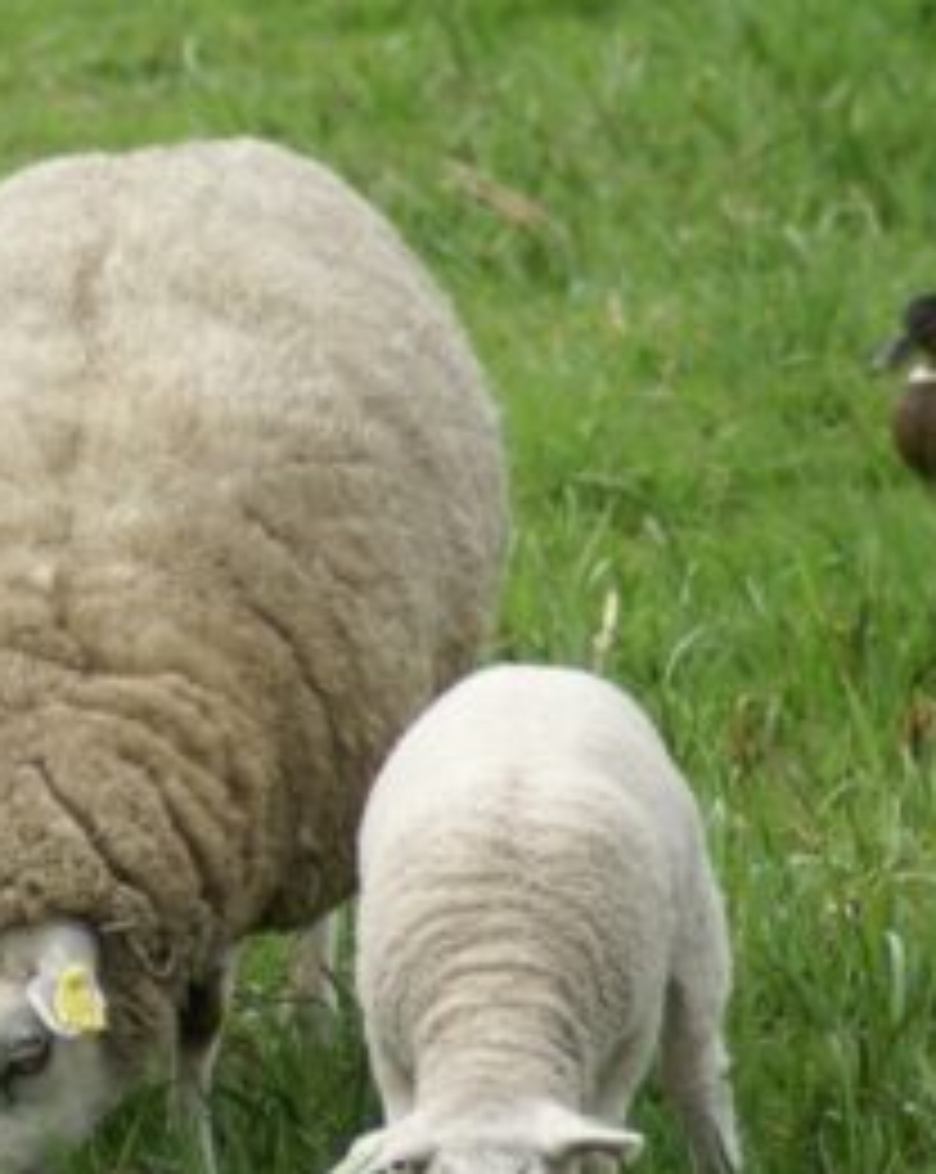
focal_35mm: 487
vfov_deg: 4.0
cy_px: 724
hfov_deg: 3.2
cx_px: -189
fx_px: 16903
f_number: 5
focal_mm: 150
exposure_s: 1/400
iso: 100
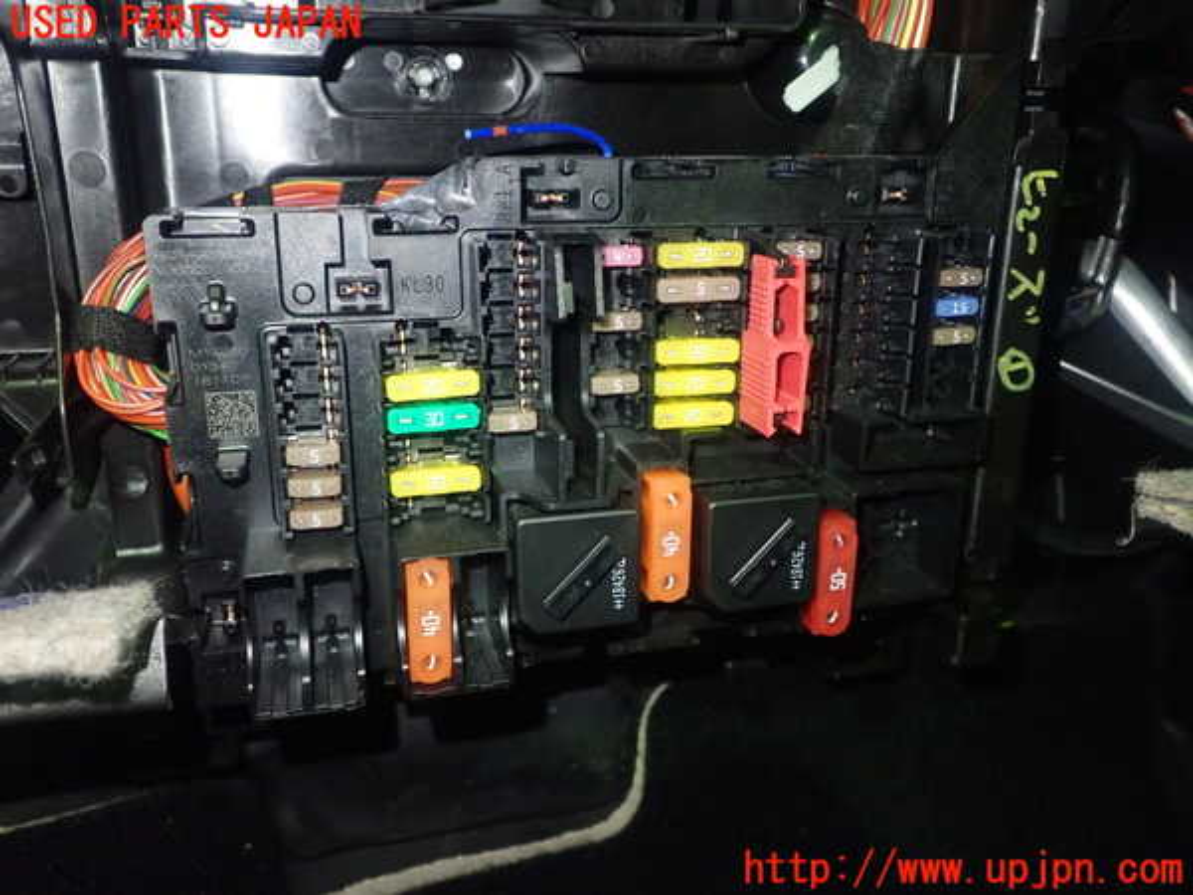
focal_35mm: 30
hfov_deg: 60.0
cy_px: 448
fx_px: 1034
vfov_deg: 46.8
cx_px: 596
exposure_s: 1/25
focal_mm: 5.4
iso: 800
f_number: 2.3
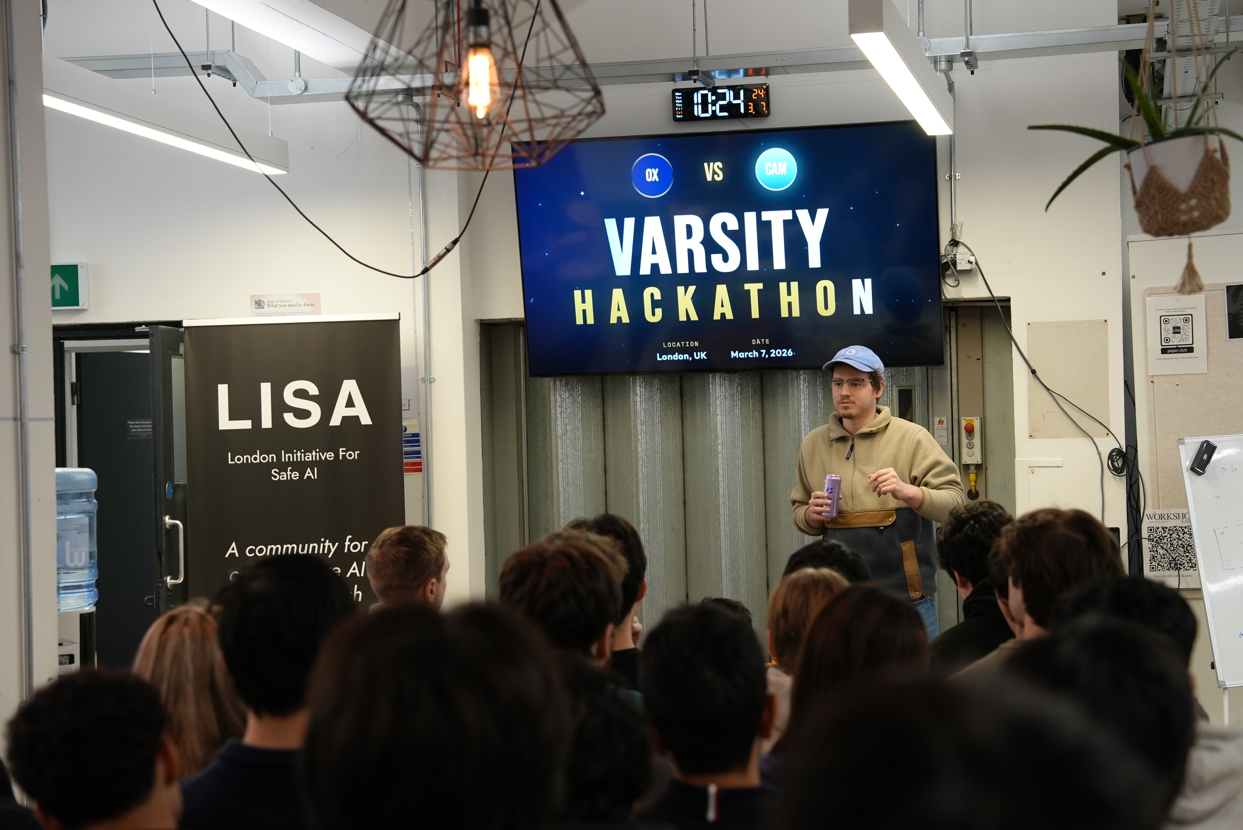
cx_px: 622
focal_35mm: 70
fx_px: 2418
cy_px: 415
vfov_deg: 19.5
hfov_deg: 28.8
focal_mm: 70
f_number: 4
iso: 2500
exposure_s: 1/160
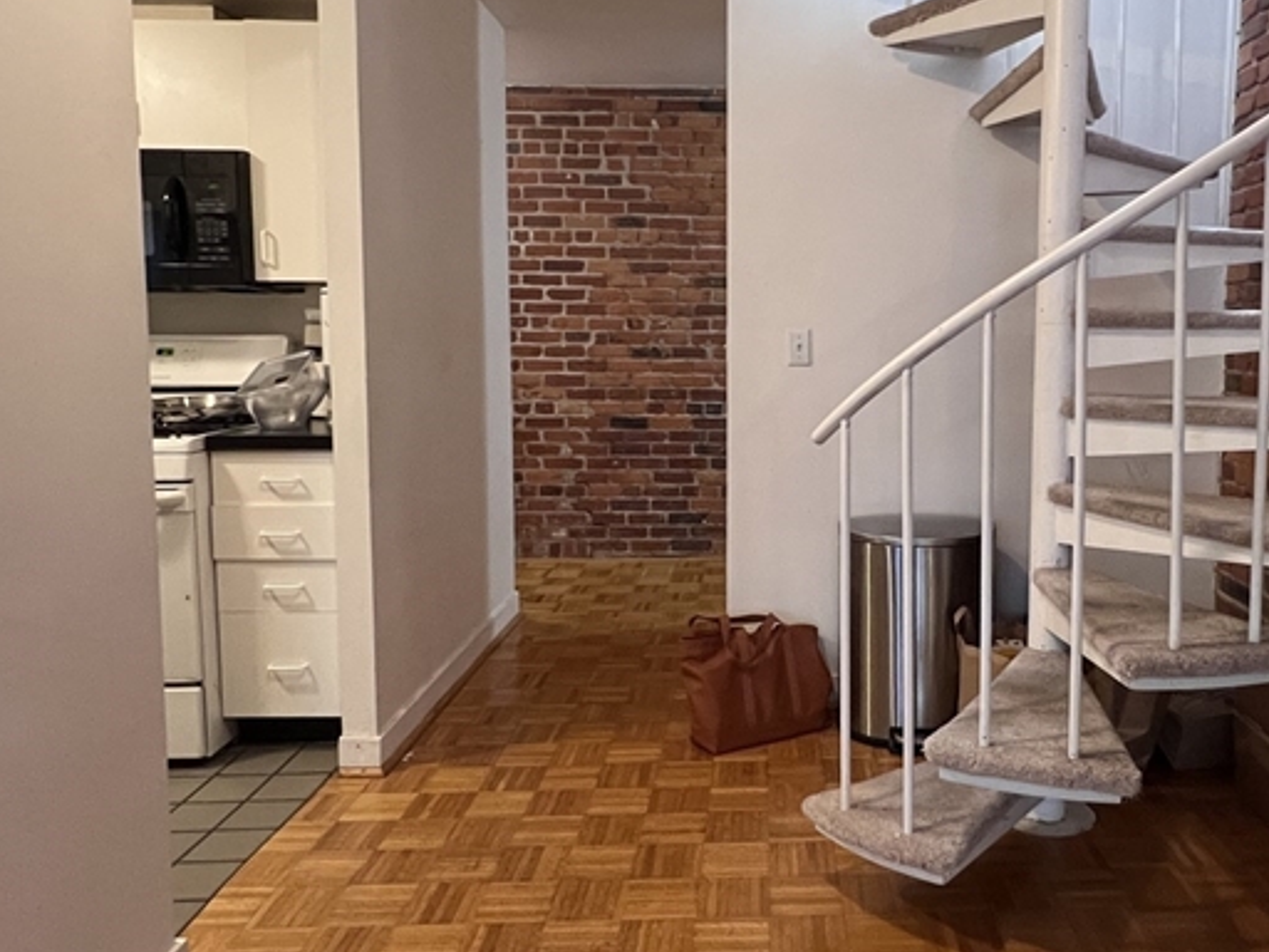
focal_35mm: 26
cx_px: 798
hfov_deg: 66.2
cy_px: 416
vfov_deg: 52.9
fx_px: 953
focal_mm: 1.57
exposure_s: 1/60
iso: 640
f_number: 1.8
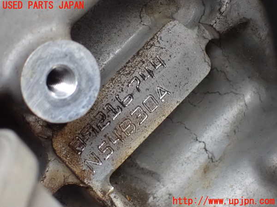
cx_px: 138
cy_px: 104
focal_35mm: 100
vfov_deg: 14.8
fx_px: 800
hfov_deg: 19.6
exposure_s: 1/50
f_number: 4.9
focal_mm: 18
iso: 1600
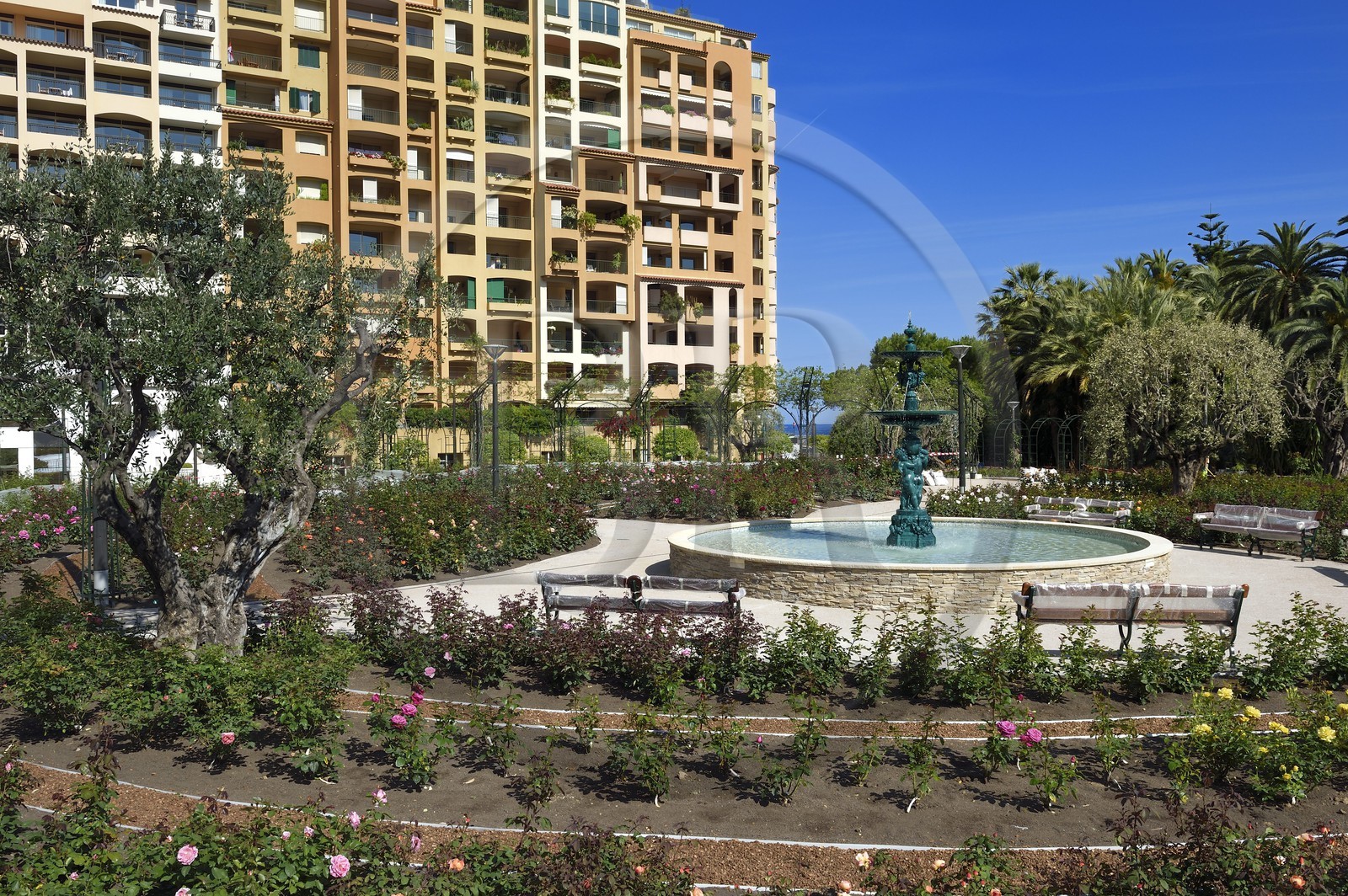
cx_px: 674
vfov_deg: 42.3
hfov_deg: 60.3
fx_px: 1160
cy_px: 448
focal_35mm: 31
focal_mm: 31
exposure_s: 1/250
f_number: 13
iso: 200
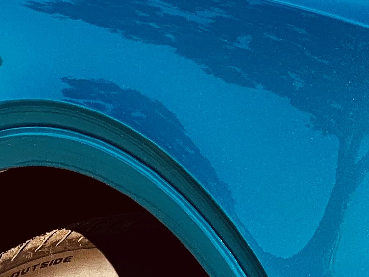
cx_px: 702
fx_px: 4403
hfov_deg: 4.7
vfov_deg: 3.6
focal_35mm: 413
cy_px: 190
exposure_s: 1/266
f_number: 2.8
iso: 25
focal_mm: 9
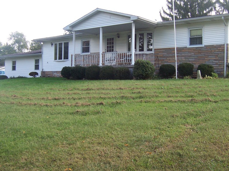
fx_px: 278
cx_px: 129
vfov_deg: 34.3
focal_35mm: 42
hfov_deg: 44.7
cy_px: 80
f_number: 3.4
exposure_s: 1/180
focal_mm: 5.5
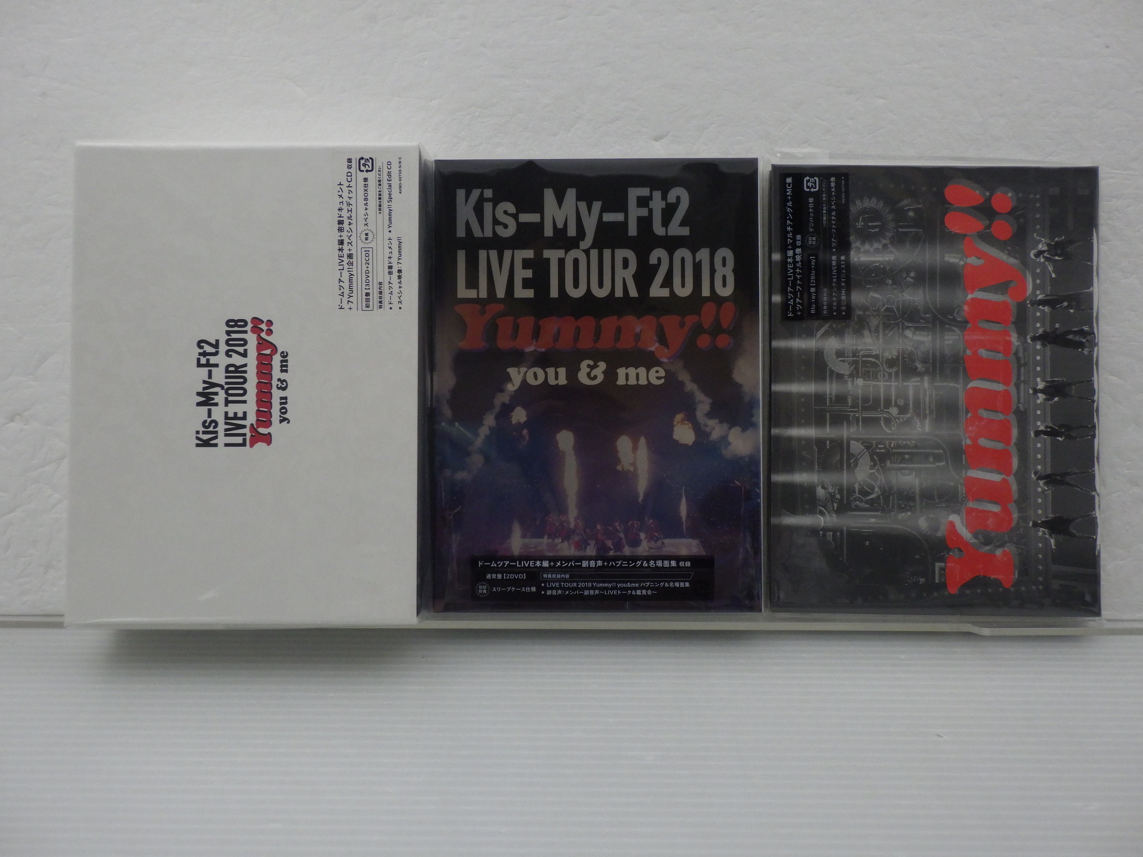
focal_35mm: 34
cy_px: 428
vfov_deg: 41.8
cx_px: 572
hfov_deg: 54.0
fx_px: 1123
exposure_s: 1/160
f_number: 3.8
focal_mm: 6.1
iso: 400
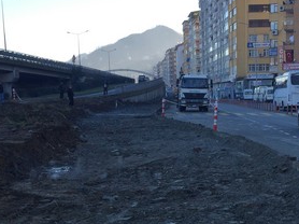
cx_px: 175
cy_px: 185
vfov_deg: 20.7
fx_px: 604
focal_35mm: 70
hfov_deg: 27.8
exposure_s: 1/520
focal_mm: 4.15
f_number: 2.2
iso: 32
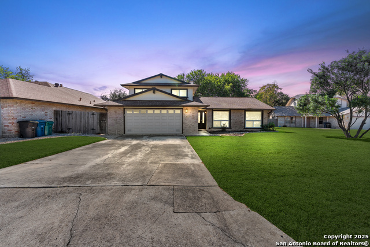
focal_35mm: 17
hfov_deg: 93.3
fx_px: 175
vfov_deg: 70.5
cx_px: 185
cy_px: 124
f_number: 8
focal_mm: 17
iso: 200
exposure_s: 1/125
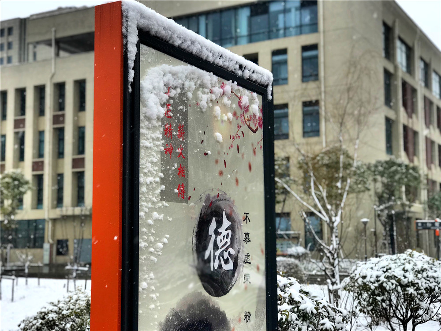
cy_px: 166
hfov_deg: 33.8
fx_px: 726
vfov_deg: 25.7
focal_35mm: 57
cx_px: 220
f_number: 2.8
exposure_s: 1/306
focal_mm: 6.6
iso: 20
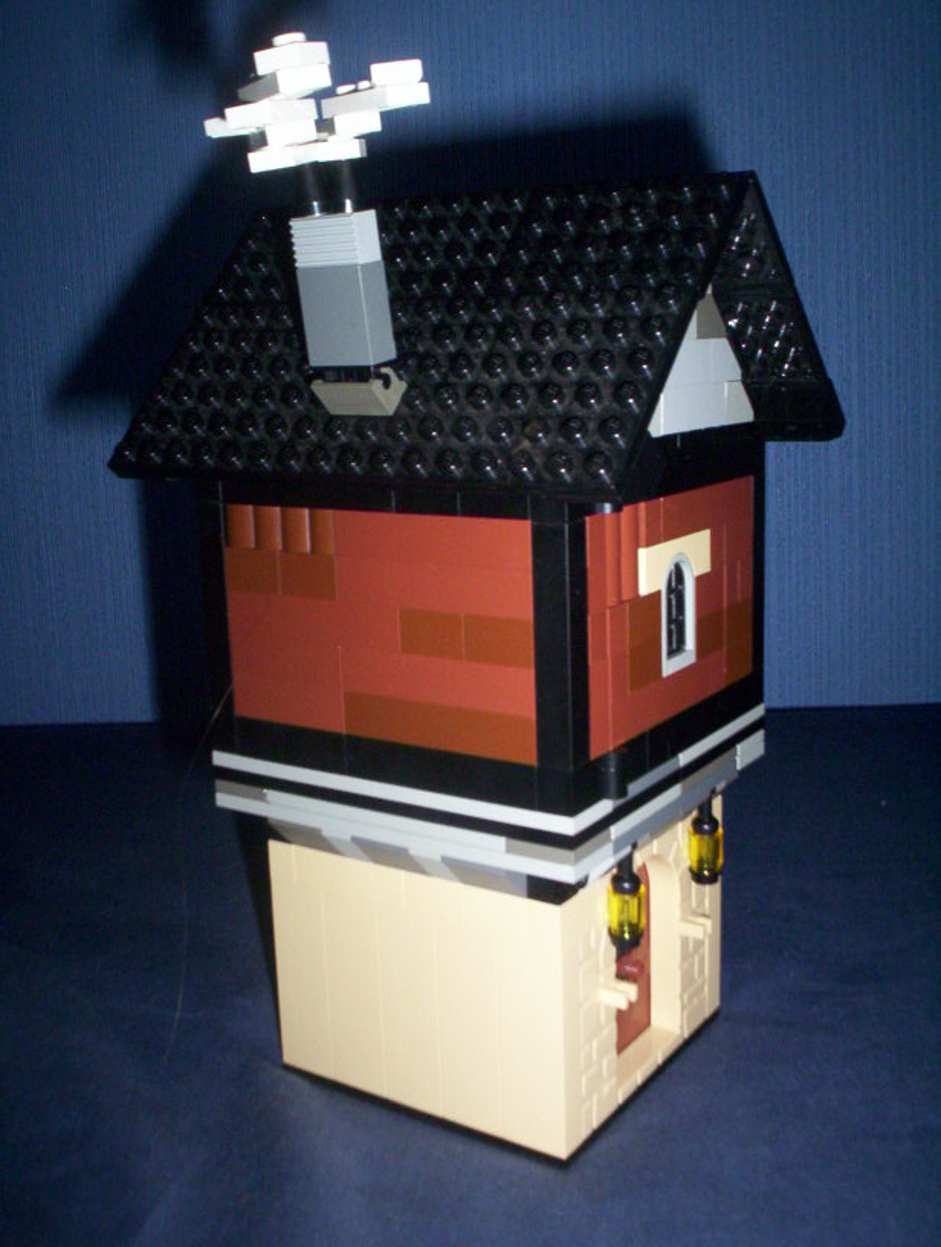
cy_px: 624
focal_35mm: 38
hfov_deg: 37.9
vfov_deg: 48.9
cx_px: 470
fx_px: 1372
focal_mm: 4.99
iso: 140
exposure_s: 1/60
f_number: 4.5
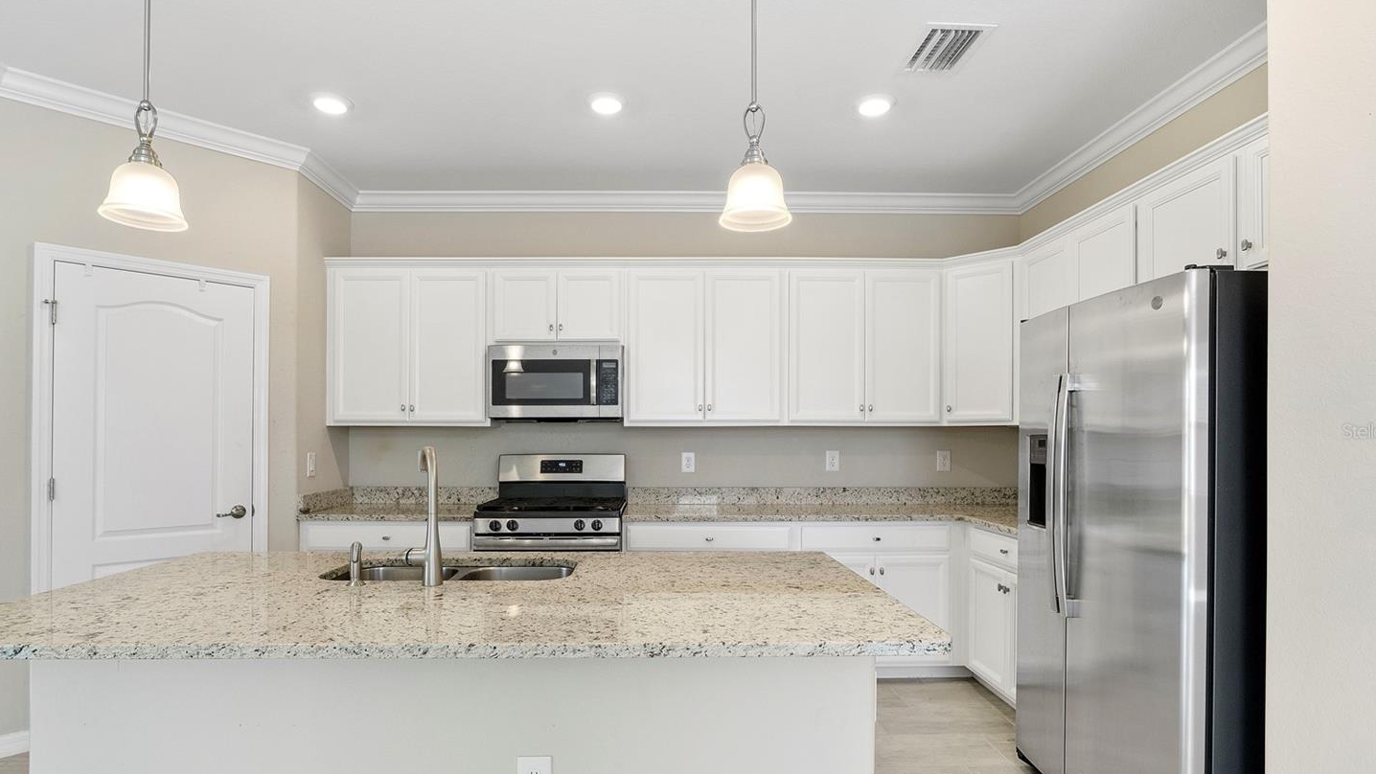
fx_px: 766
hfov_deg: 83.8
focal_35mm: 21
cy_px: 431
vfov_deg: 53.5
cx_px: 661
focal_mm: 18
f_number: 6.7
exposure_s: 1/60
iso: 800
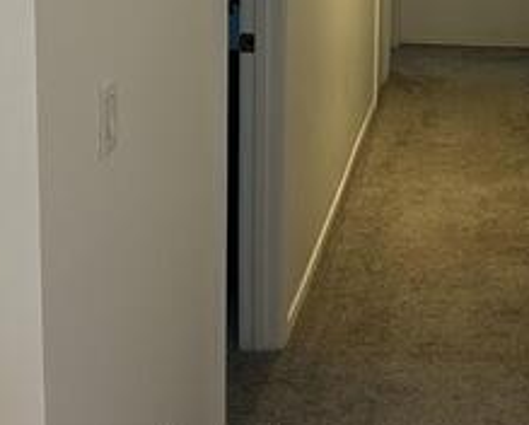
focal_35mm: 74
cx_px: 461
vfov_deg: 20.0
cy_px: -22
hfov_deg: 25.0
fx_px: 1161
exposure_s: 1/60
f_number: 1.5
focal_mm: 5.7
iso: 160
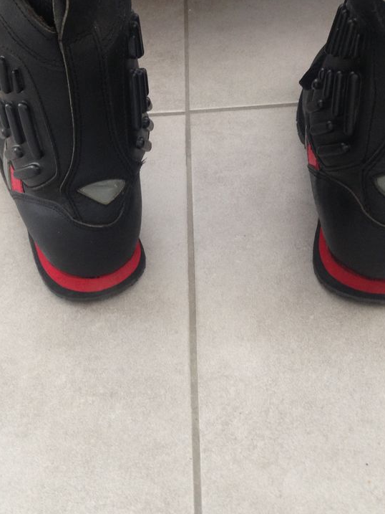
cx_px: 134
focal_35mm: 46
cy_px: 255
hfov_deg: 31.3
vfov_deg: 41.2
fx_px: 682
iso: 80
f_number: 2.4
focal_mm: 4.12
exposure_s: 1/20
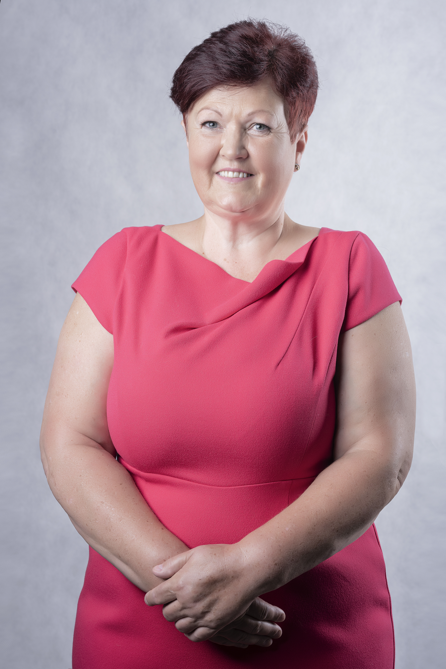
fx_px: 1951
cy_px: 334
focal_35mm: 105
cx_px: 223
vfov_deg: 19.5
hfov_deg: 13.0
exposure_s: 1/200
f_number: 10
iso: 200
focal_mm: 105
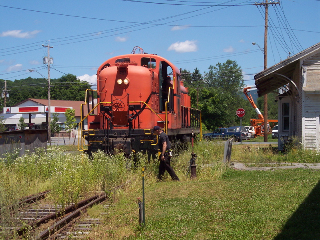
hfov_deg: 22.0
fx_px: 823
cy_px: 120
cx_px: 160
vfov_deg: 16.6
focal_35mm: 89
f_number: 6.7
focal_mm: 18.7
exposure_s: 1/500
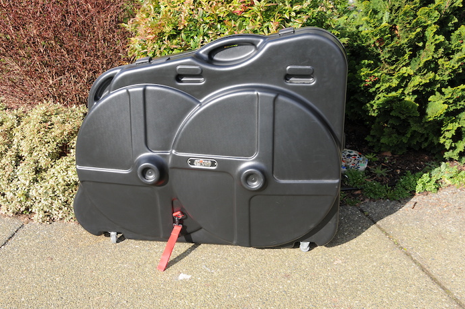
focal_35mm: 45
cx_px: 232
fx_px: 580
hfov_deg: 43.7
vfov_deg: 29.8
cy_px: 149
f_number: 7.1
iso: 200
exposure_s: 1/200
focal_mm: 26
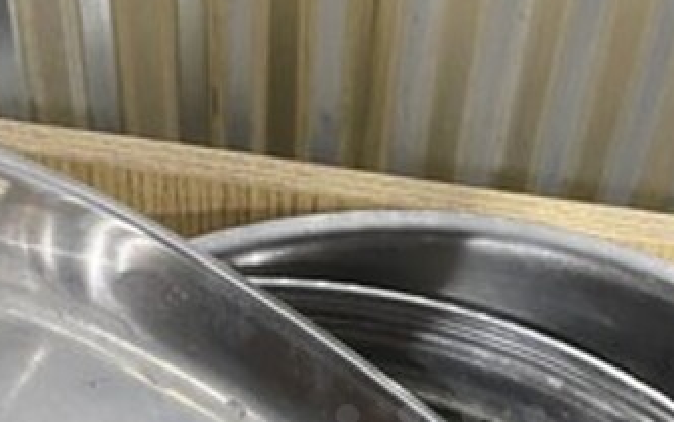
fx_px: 1231
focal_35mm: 67
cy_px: 498
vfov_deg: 18.5
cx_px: 472
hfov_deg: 30.3
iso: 640
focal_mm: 4.25
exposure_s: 1/37
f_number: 1.8
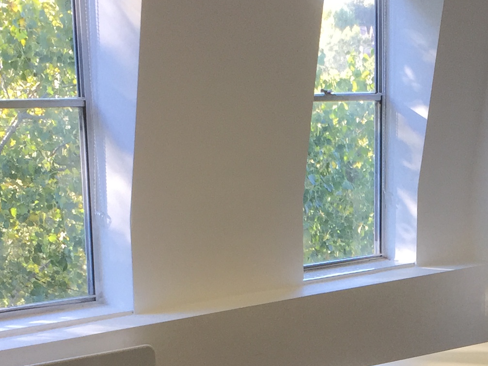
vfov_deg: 15.3
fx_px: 1325
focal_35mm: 94
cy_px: 418
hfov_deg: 20.4
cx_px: 450
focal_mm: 4.15
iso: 50
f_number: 2.2
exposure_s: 1/100
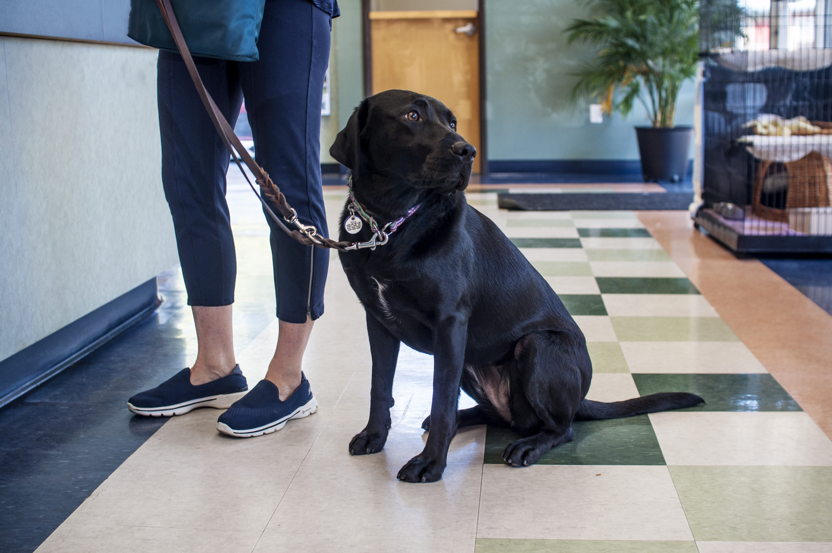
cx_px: 416
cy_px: 276
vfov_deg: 29.8
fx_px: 1039
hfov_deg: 43.7
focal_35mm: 45
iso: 200
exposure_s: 1/80
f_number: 3.5
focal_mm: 30
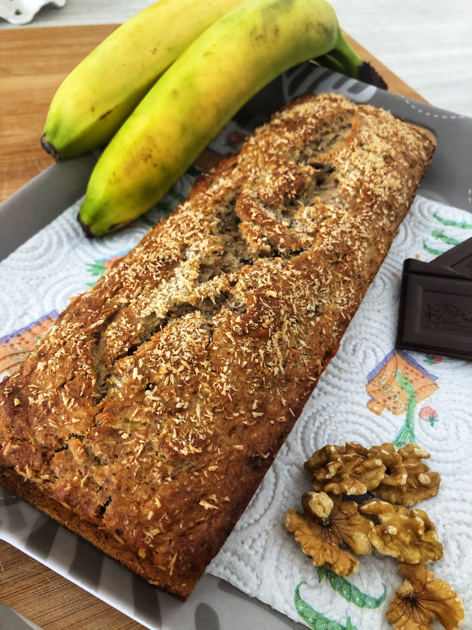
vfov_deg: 63.4
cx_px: 236
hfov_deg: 49.7
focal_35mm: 28
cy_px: 315
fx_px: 509
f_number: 1.8
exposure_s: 1/10
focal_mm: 3.99
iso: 100
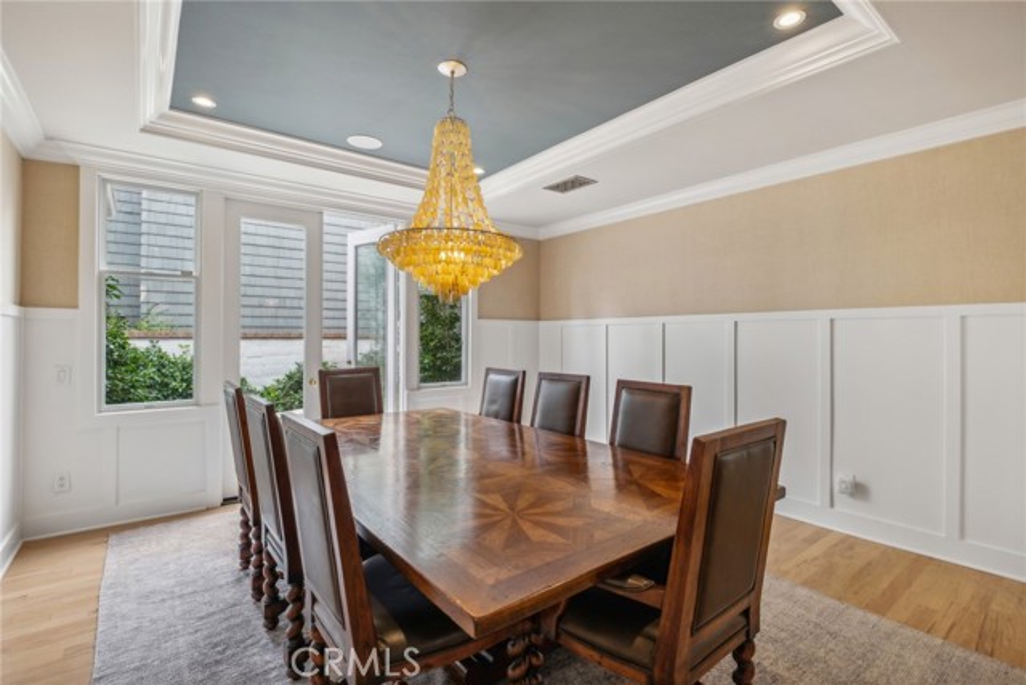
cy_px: 342
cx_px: 513
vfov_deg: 77.4
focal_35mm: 15
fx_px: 428
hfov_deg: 100.4
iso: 160
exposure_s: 1/15
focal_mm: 10
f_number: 8
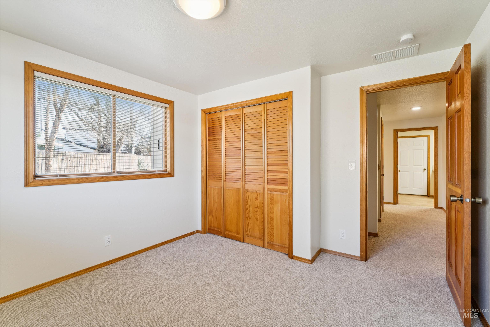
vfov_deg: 74.8
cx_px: 245
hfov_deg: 97.8
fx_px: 214
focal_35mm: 16
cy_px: 164
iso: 400
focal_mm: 15.7
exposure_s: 1/6
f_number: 13
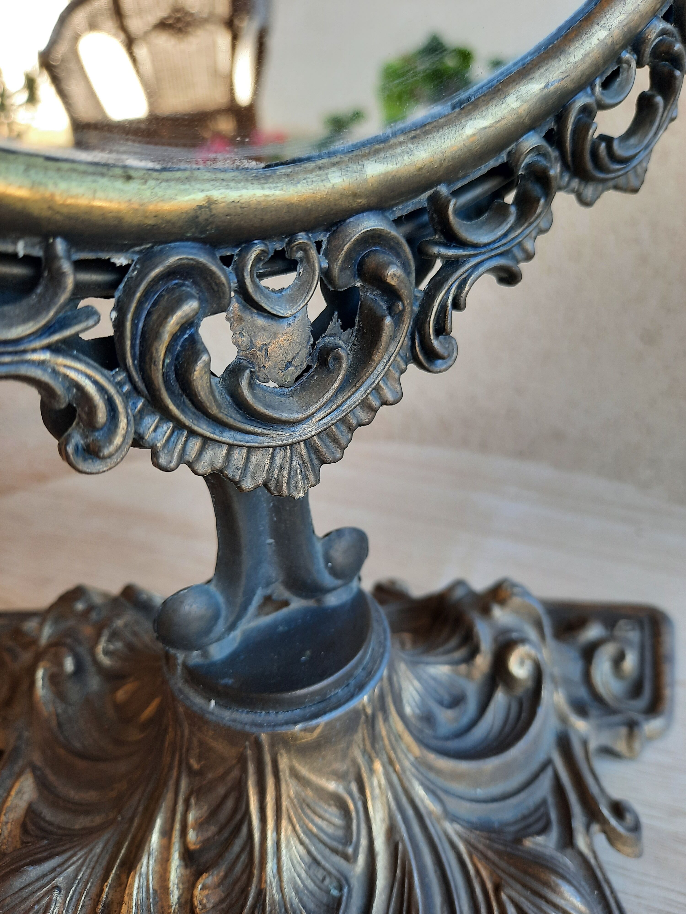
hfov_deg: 54.9
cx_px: 343
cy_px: 457
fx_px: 661
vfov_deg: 69.4
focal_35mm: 25
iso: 50
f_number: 2
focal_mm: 4.6
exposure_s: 1/50
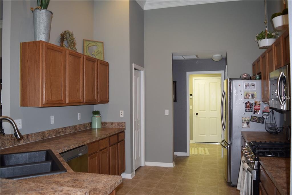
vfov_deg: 43.6
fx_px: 243
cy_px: 98
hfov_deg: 61.9
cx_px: 146
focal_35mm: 30
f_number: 4.5
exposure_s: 1/80
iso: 800
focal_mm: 20
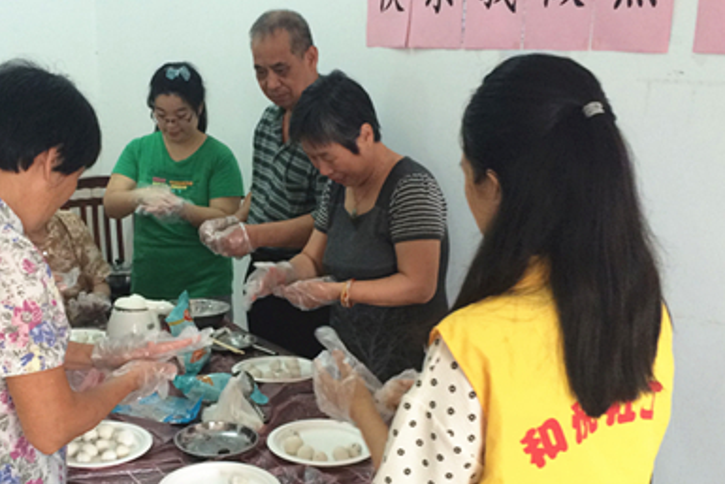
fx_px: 947
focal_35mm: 47
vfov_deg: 28.6
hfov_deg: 41.4
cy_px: 281
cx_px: 250
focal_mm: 4.15
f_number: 2.2
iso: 160
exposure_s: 1/33
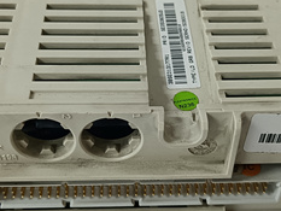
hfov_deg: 33.2
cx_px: 147
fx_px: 471
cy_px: 104
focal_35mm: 58
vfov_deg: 25.3
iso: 1658
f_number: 1.9
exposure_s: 1/100
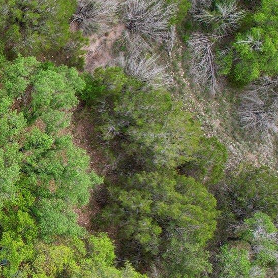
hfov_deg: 20.6
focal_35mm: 70
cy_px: 192
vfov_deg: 24.5
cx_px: -152
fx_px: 636
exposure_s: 1/500
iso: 100
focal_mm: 8.4
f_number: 2.8
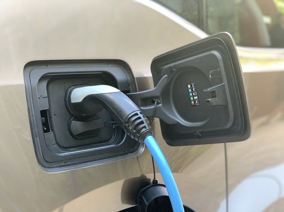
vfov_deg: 28.0
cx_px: 142
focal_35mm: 52
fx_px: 426
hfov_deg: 36.8
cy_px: 106
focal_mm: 6
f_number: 2.4
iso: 125
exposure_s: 1/114
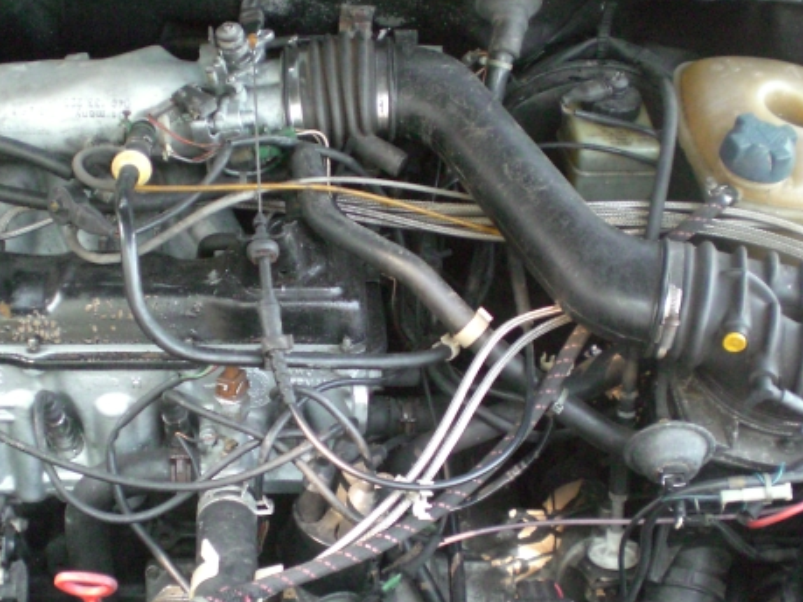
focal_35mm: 53
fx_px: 1229
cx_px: 324
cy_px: 371
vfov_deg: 27.4
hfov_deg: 36.1
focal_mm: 6.3
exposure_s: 1/125
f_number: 3.1
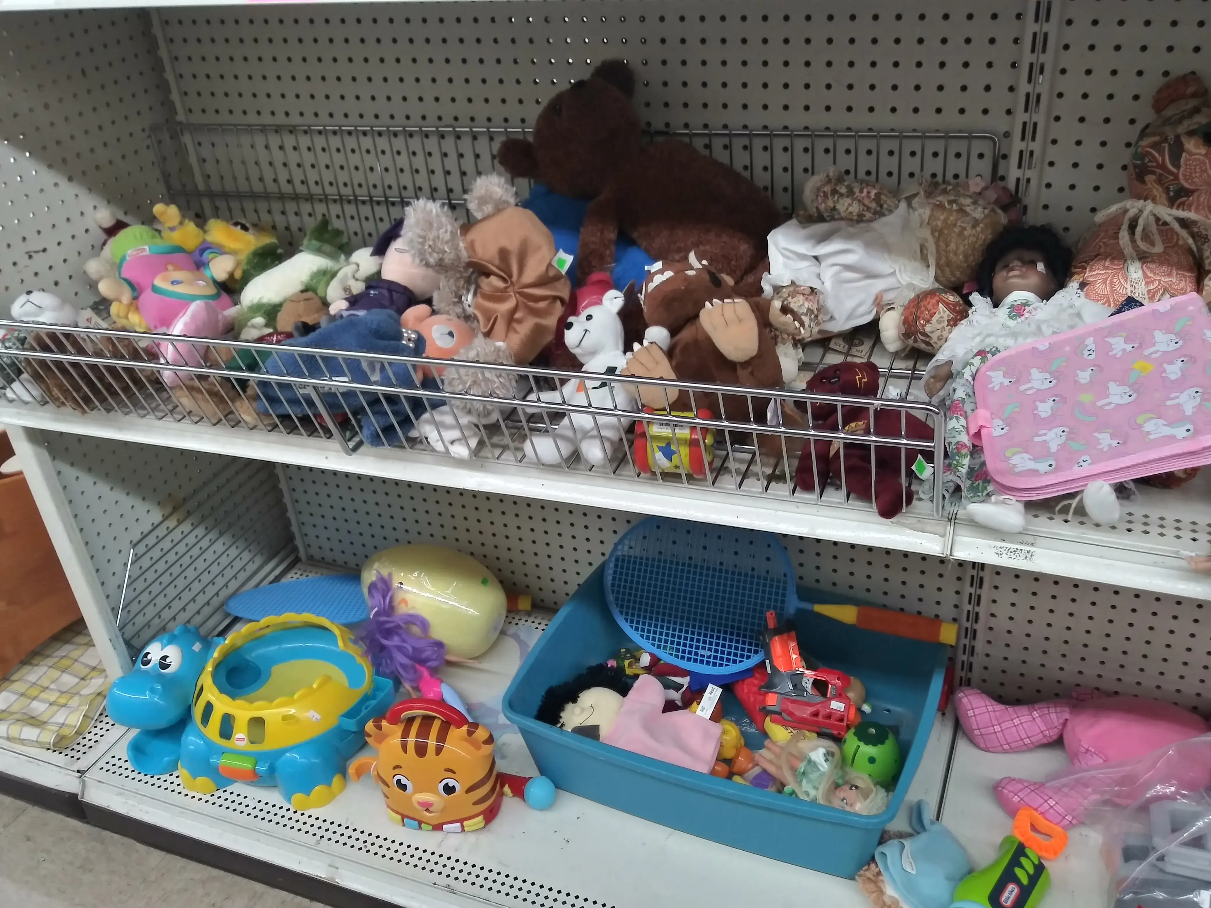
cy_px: 454
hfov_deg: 60.0
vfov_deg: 46.8
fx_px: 1050
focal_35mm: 30
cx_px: 606
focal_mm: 3.7
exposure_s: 1/30
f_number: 2.2
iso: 200
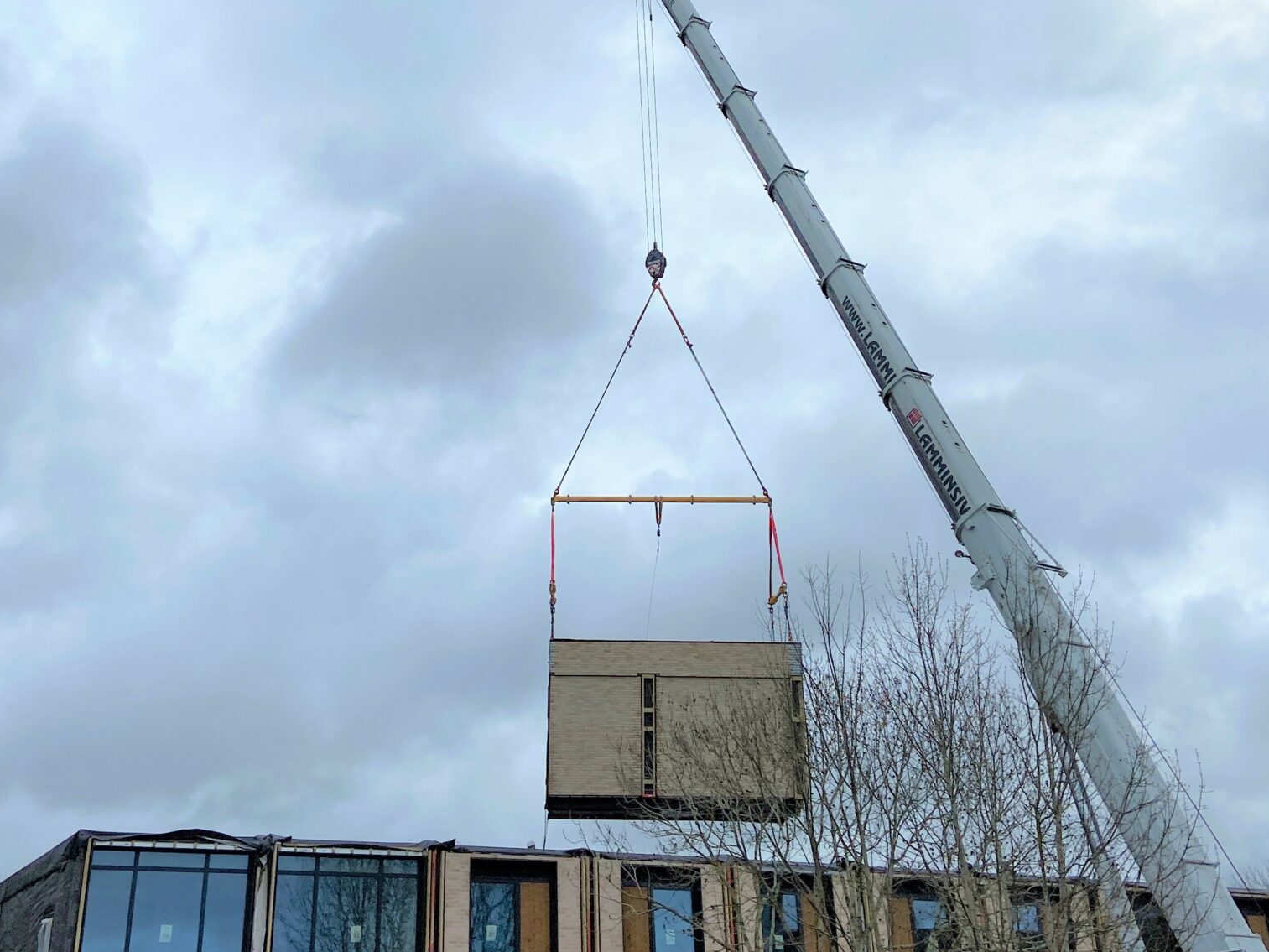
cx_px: 595
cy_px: 289
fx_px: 1613
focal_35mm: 44
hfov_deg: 42.9
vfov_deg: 32.5
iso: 32
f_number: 1.8
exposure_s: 1/8197
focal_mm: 4.25
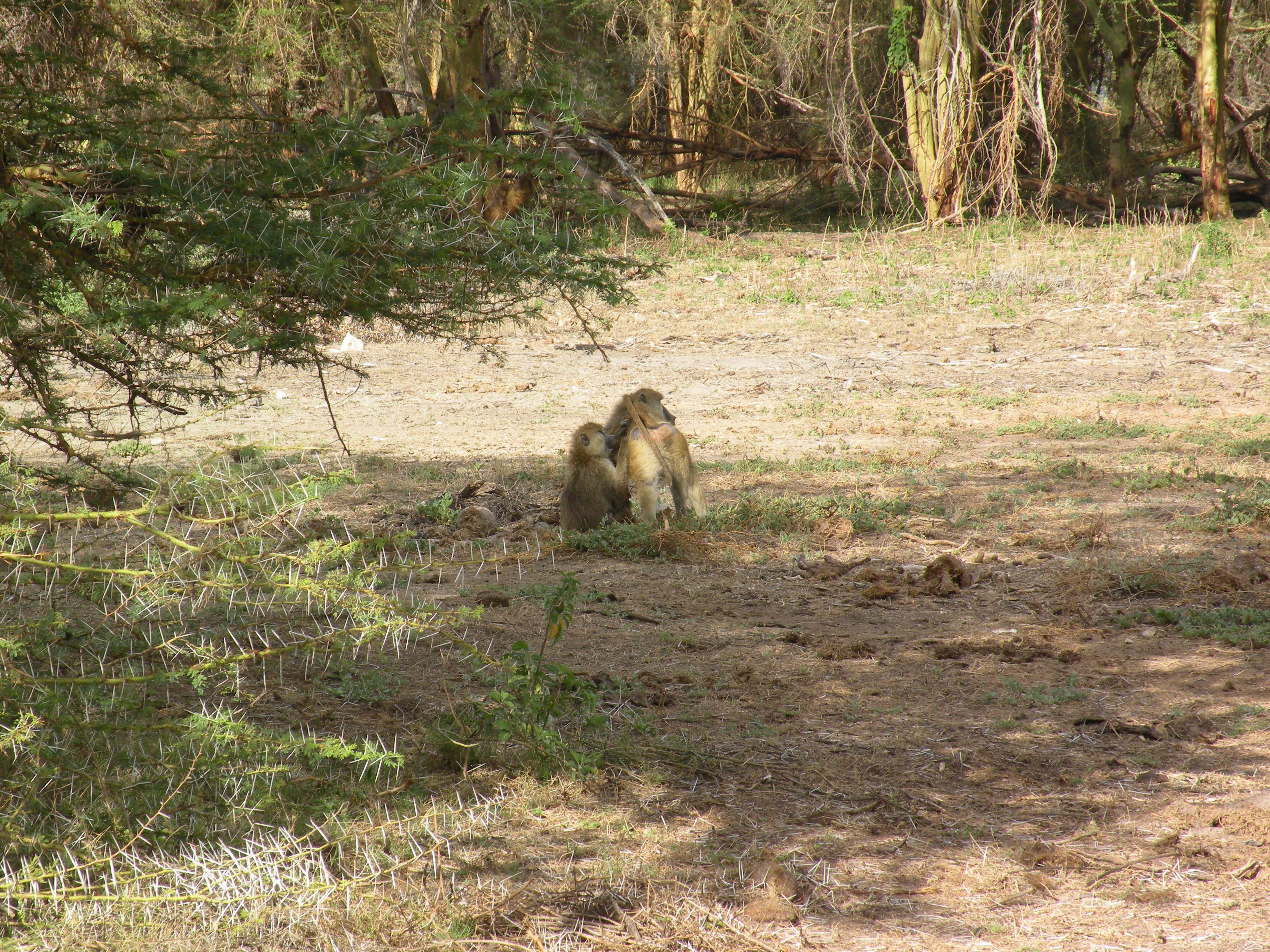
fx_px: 5687
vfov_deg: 9.6
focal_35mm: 155
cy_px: 476
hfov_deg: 12.7
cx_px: 635
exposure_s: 1/243
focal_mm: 27.4
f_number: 6.3
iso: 64
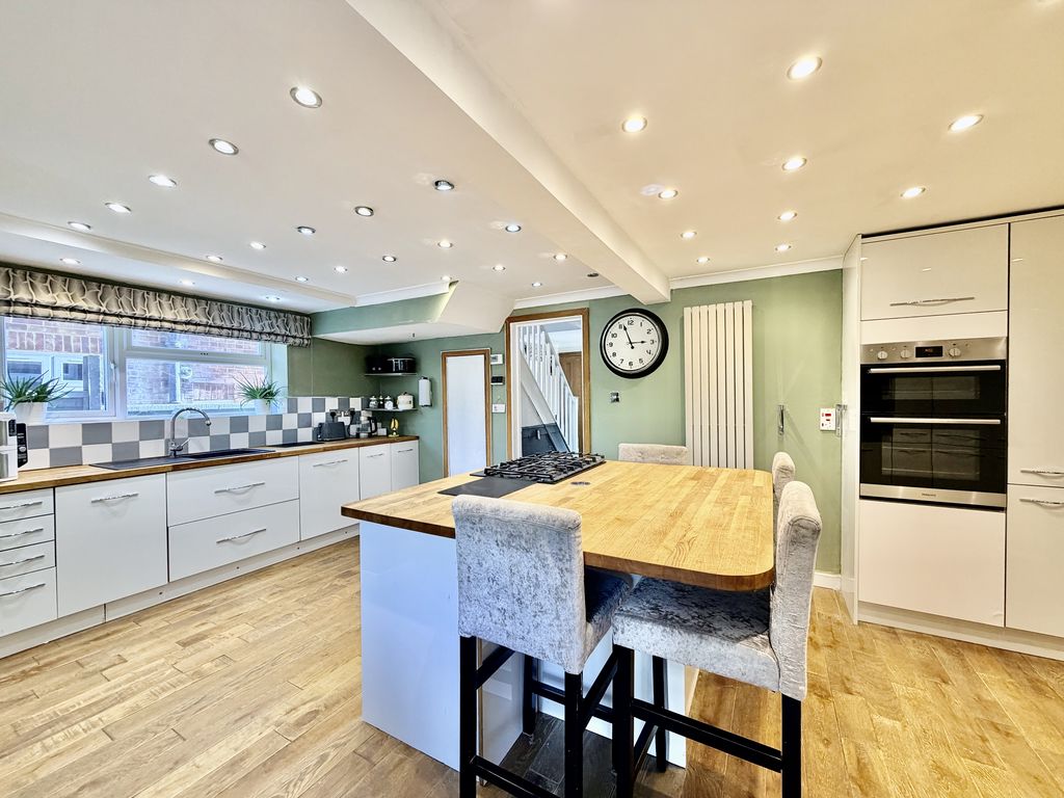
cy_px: 399
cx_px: 532
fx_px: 430
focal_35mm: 14
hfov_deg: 102.1
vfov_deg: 85.7
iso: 200
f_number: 2.2
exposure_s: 1/100
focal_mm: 2.22
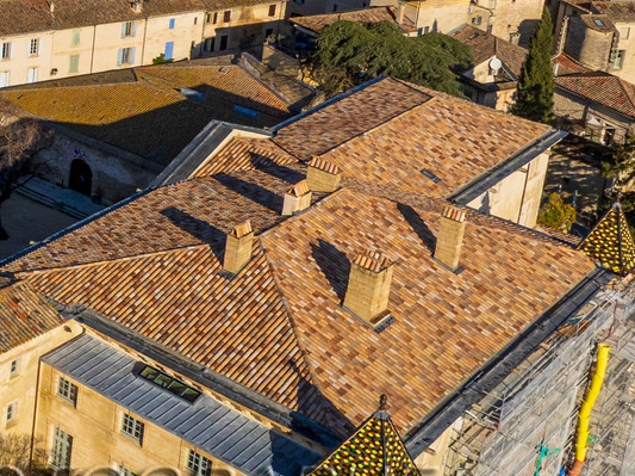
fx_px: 1320
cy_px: 172
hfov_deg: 23.2
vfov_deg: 20.4
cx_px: -245
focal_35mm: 72
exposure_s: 1/100
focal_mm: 12.3
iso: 200
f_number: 6.3
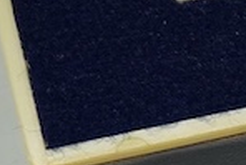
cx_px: 920
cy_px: 480
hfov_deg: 5.4
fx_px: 2339
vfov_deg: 3.9
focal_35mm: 342
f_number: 9
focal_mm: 30
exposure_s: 1/400
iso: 3200
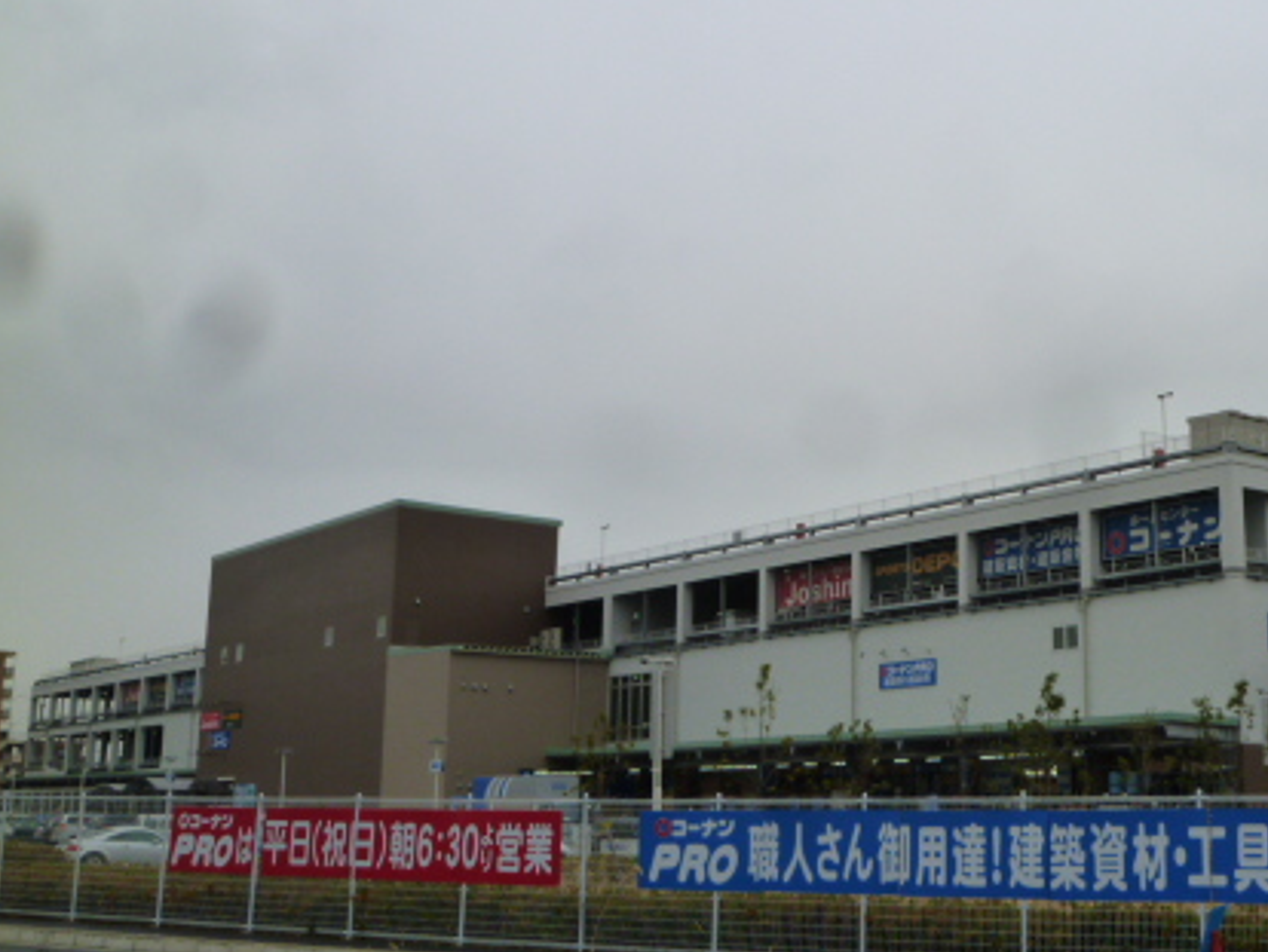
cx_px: 956
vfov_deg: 28.5
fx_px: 1869
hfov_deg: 36.6
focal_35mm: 51
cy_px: 364
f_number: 4
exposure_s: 1/125
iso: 125
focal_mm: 5.9
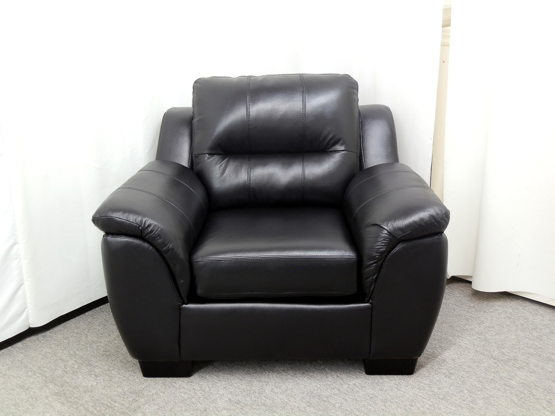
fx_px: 754
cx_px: 278
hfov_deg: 40.4
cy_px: 208
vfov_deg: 30.9
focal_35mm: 47
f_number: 3.5
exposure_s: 1/2
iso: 64
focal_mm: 8.51
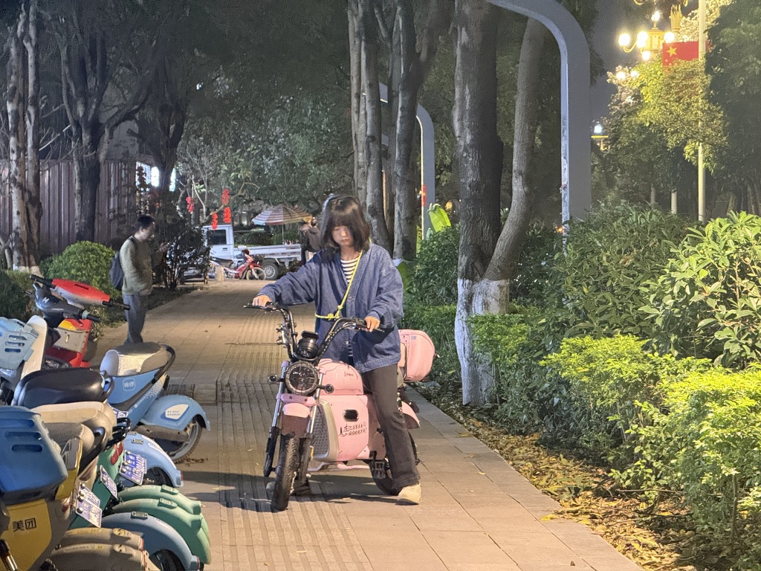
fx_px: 2638
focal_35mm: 120
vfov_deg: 12.3
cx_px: 380
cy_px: 286
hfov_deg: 16.4
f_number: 2.8
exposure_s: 1/17
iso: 1250
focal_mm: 15.66
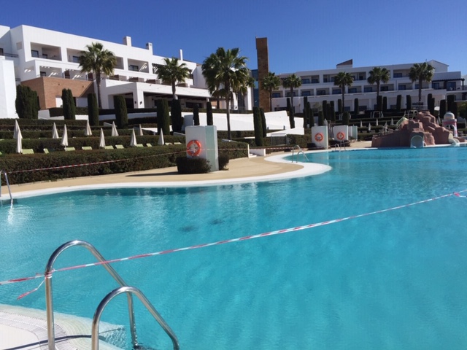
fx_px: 391
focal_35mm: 29
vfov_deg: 48.2
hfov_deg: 61.7
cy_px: 175
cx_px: 234
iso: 32
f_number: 2.2
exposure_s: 1/4405
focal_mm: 4.15
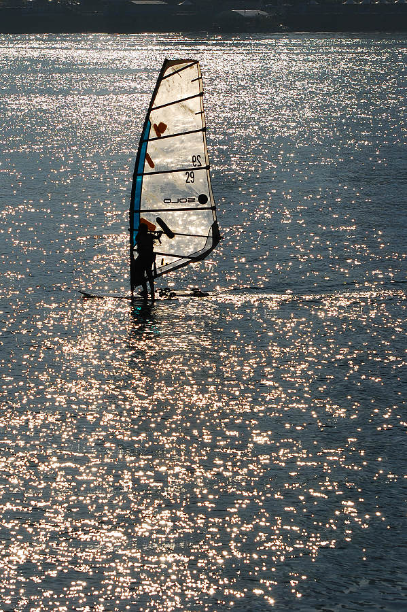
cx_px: 204
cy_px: 306
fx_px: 2419
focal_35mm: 142
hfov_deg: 9.6
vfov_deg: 14.4
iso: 100
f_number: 9
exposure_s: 1/2000
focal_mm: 95
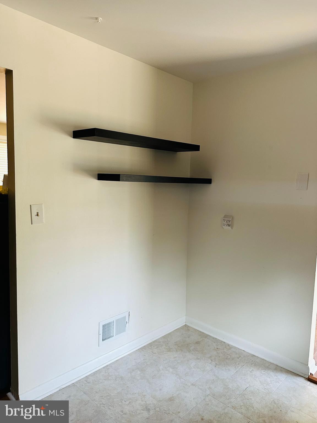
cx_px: 158
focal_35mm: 24
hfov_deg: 56.8
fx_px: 293
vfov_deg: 71.6
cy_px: 212
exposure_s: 1/100
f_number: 1.78
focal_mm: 6.86
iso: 250
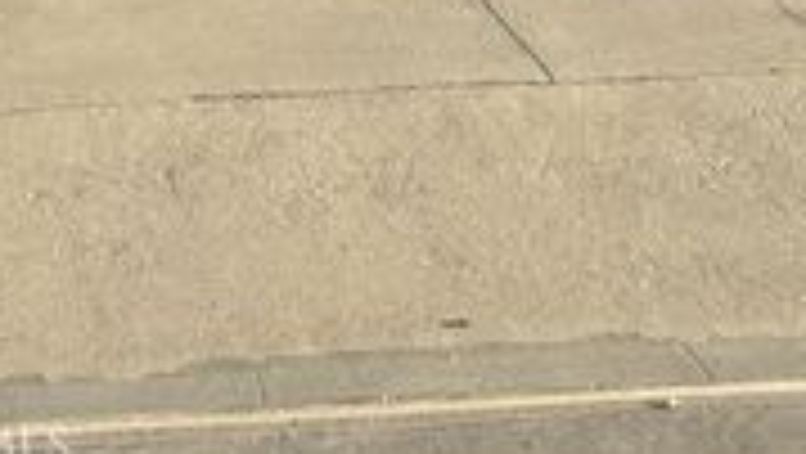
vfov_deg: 14.5
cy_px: -366
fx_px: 1561
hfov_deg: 28.4
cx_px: 167
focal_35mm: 73
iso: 80
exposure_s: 1/2299
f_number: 1.78
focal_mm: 6.86
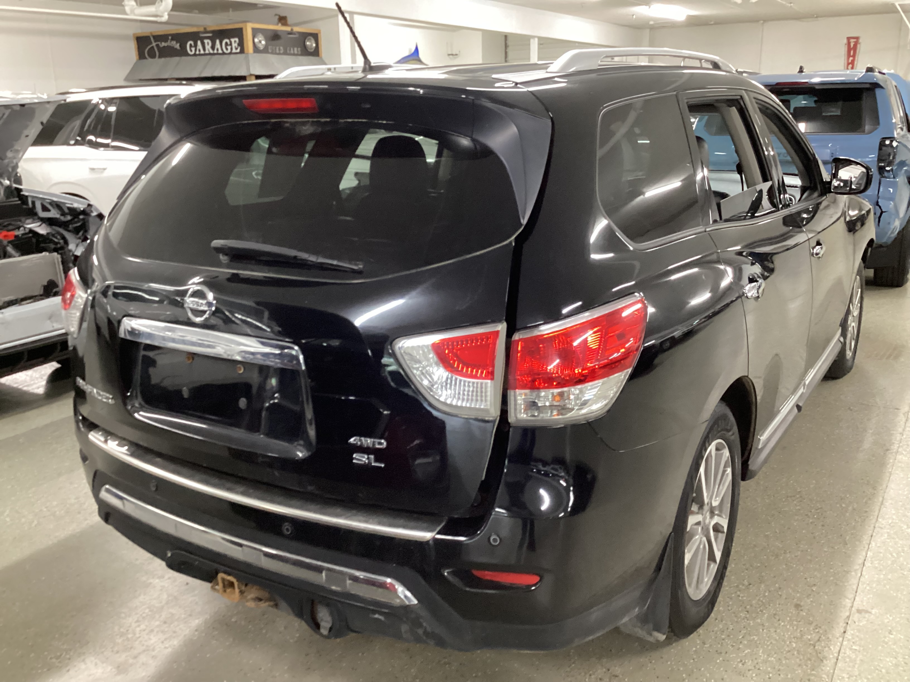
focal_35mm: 31
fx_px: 815
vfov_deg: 45.4
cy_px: 341
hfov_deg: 58.4
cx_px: 455
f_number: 2.4
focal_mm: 3.3
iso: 400
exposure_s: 1/30
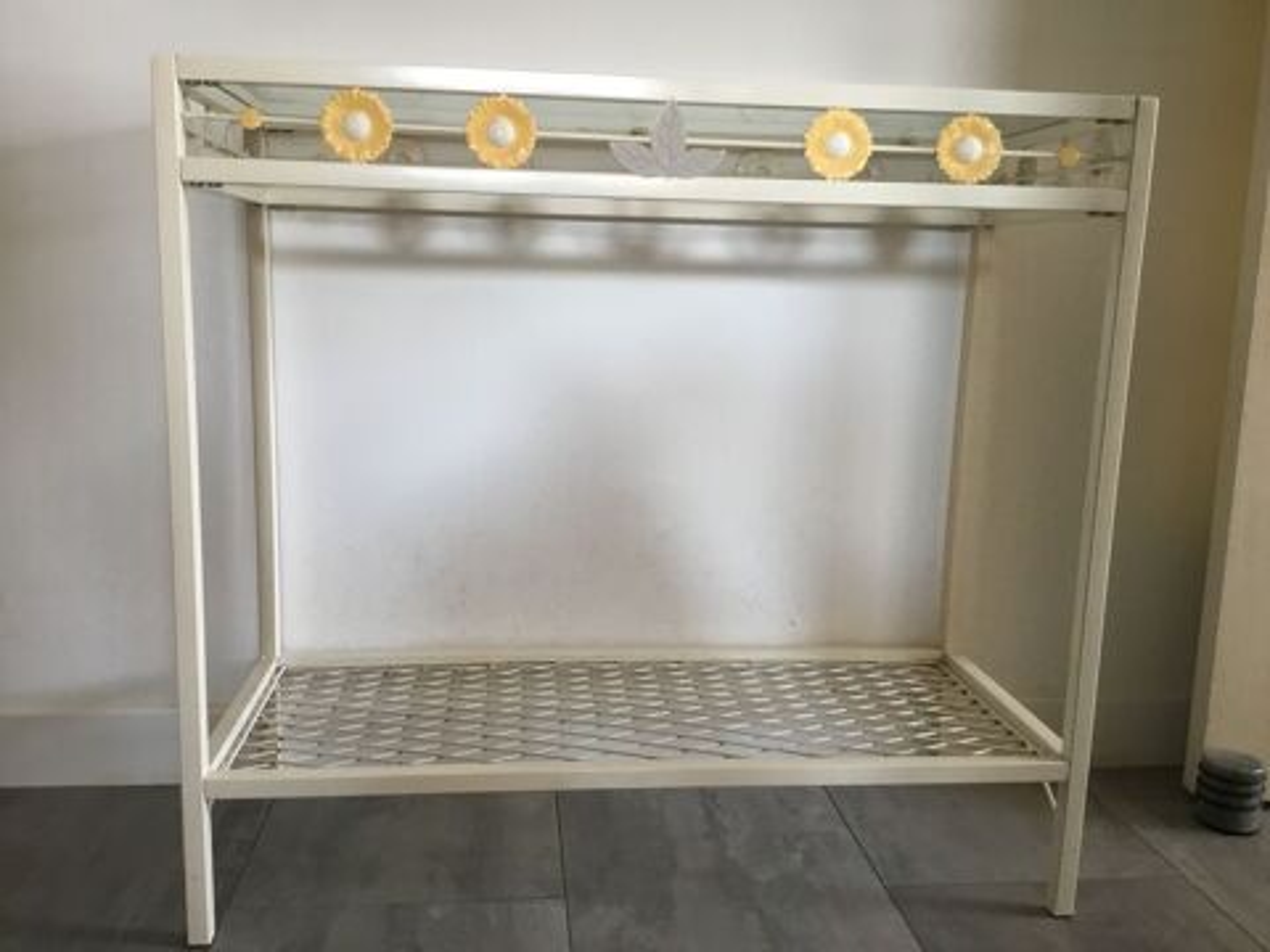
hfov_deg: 58.4
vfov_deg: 45.4
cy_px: 476
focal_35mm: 31
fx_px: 1137
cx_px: 635
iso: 80
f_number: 2.4
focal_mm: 3.3
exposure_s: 1/33
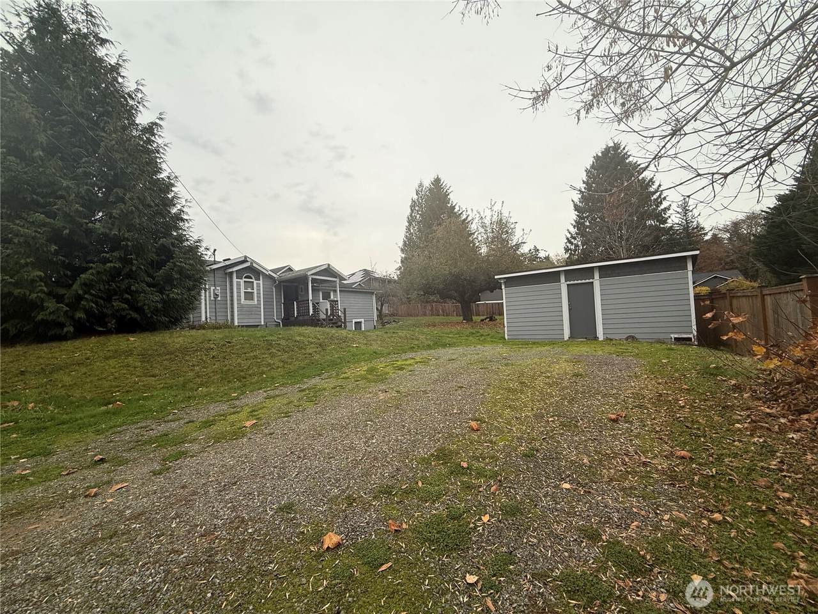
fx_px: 331
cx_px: 409
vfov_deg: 85.7
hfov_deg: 102.1
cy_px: 307
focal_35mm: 14
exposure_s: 1/333
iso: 50
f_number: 2.2
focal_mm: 2.22
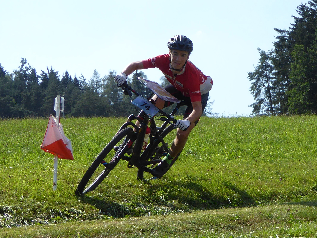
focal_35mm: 44
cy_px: 119
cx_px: 158
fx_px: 403
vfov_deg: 32.9
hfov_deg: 43.0
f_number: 3.9
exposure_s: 1/640
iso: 100
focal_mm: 7.8
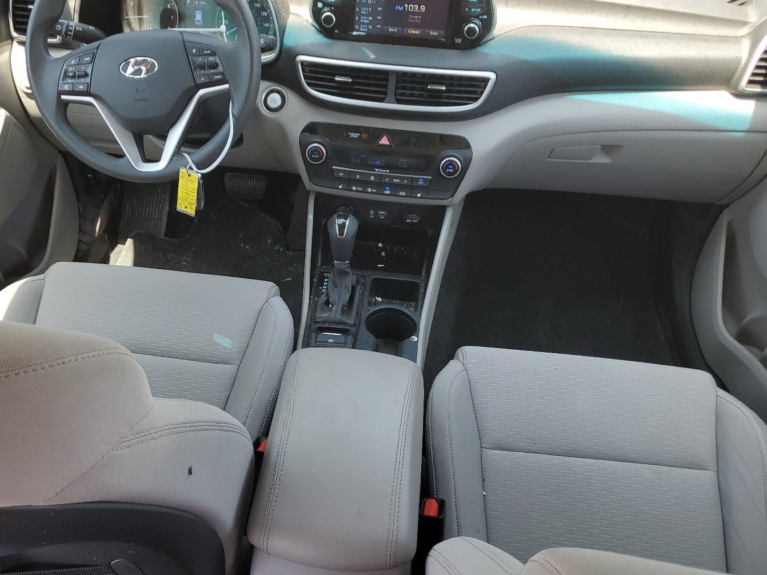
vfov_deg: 45.4
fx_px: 687
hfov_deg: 58.2
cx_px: 339
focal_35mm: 31
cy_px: 261
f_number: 1.5
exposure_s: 1/222
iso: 50
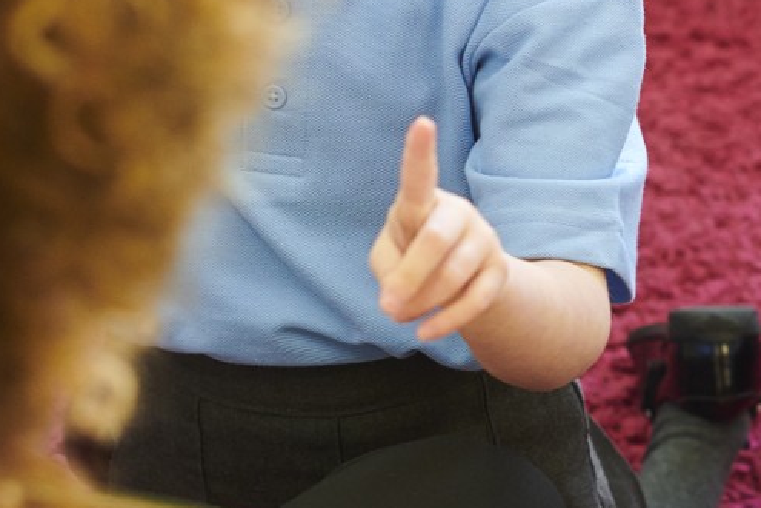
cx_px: 833
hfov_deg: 11.1
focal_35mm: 182
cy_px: 236
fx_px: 3847
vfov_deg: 7.5
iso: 500
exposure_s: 1/160
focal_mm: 50
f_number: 3.2
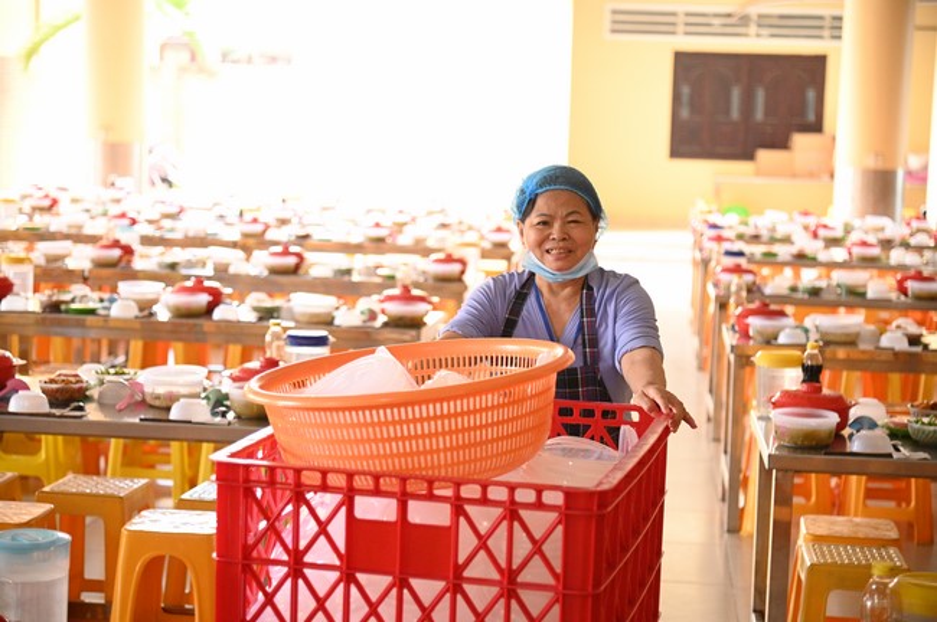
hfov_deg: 28.9
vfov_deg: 19.4
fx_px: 1820
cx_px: 468
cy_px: 311
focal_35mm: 70
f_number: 4
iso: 6400
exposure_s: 1/200
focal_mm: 70
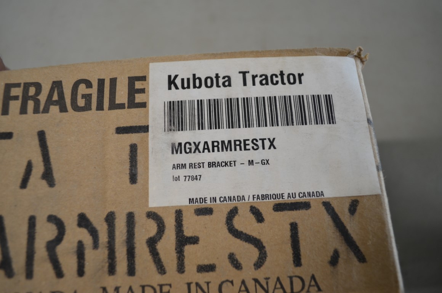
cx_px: 221
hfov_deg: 62.0
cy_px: 146
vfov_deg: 43.4
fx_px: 368
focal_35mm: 30
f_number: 4
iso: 400
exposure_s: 1/60
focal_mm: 20
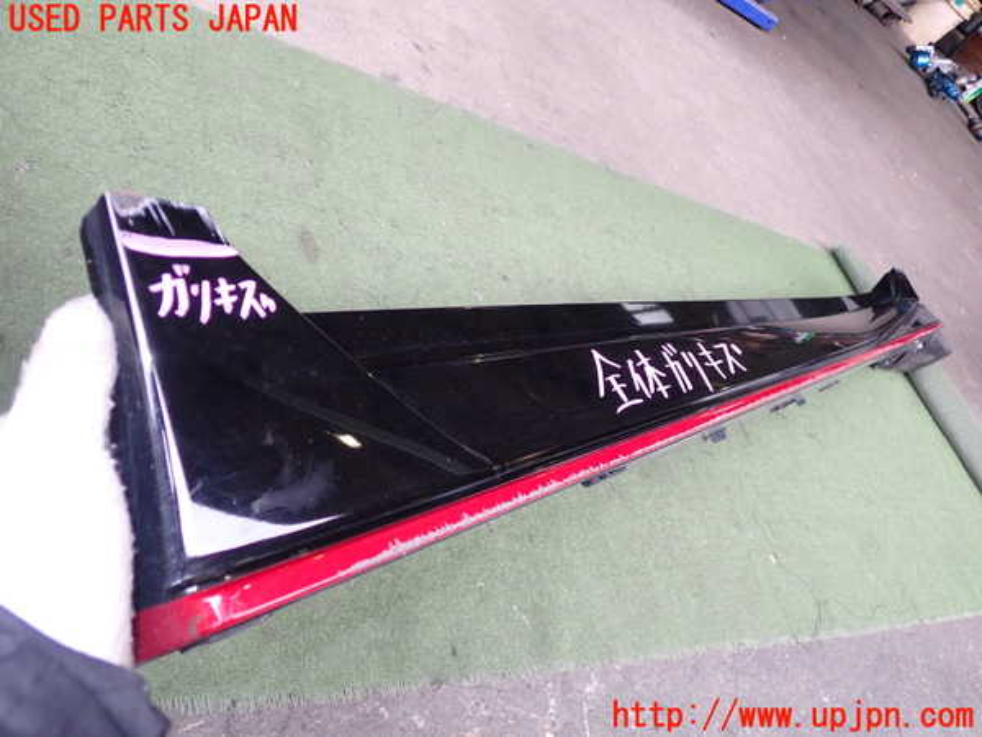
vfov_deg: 46.8
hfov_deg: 60.0
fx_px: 851
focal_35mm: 30
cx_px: 491
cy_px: 368
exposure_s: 1/100
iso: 200
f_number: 2.3
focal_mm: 5.4
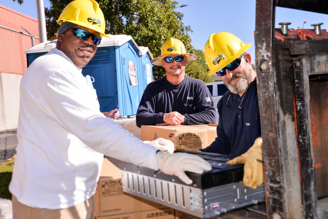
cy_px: 110
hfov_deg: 43.6
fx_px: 410
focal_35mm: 45
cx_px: 164
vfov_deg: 29.9
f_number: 9
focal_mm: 45
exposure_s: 1/200
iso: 100
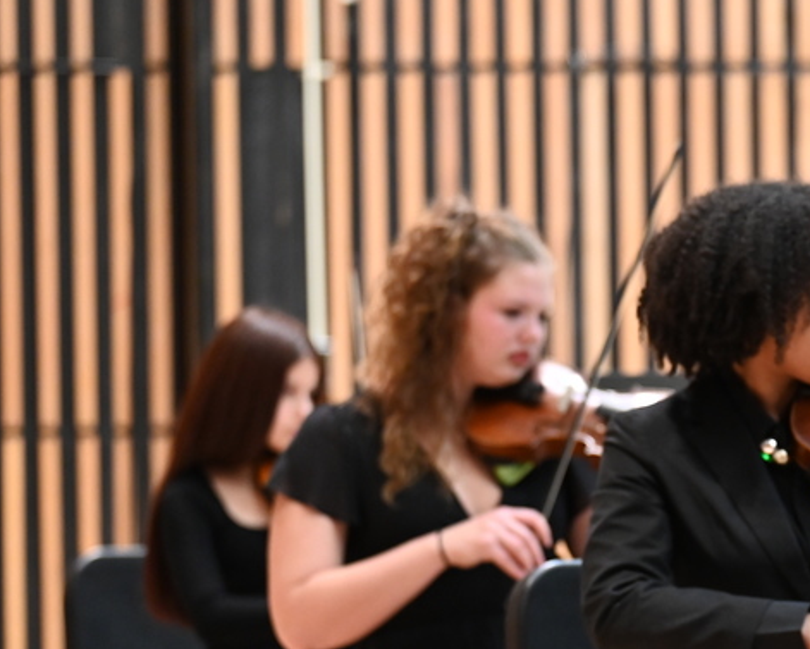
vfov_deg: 7.2
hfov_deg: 9.0
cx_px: 856
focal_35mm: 214
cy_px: 535
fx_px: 5131
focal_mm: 105
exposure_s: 1/80
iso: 3200
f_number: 2.8
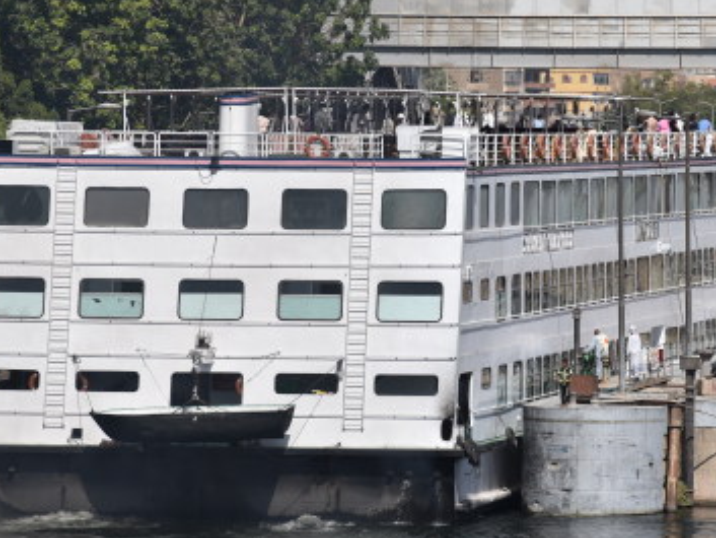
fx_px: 5704
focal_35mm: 276
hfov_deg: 7.2
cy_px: 321
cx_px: 385
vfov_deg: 5.4
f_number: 7.1
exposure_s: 1/640
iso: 100
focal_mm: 135
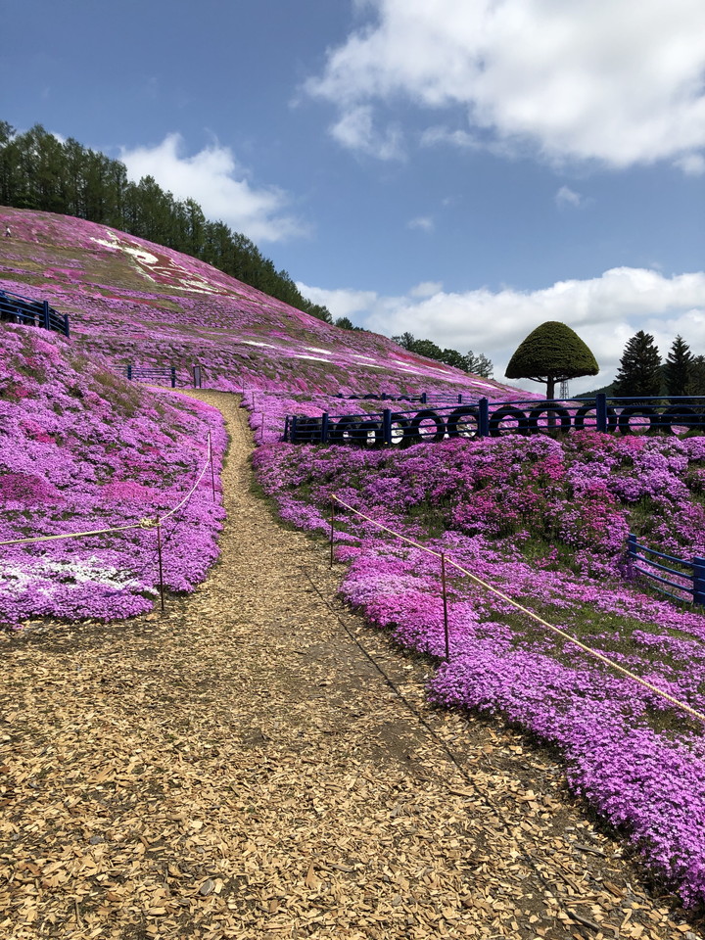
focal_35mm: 28
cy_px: 470
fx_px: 760
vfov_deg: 63.4
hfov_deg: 49.7
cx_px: 352
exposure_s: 1/3205
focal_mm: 4
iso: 20
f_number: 1.8
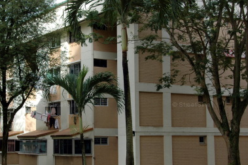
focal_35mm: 74
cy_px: 90
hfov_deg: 27.3
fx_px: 509
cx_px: 90
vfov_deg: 18.4
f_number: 7.1
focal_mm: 34
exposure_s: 1/200
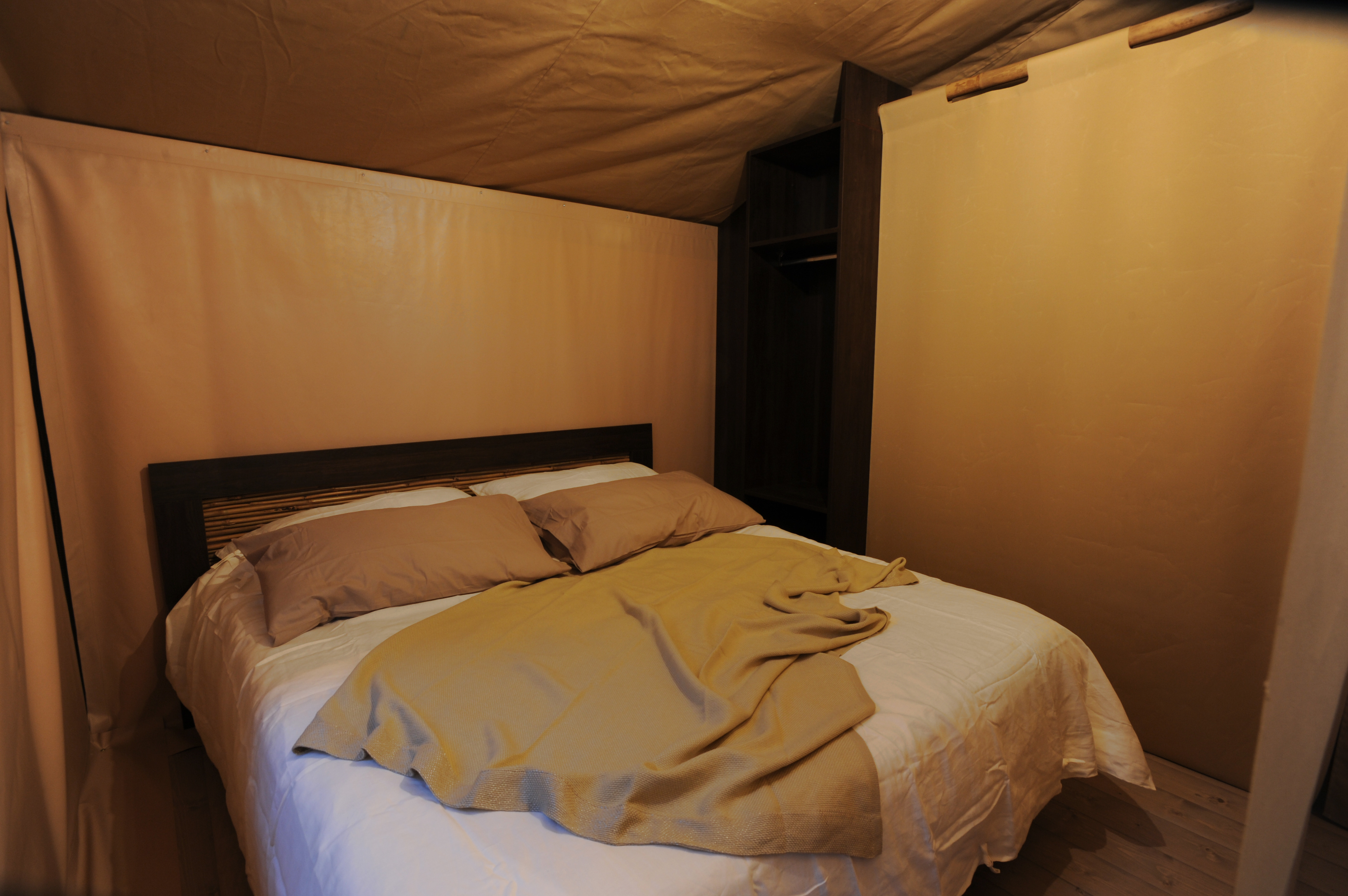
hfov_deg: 93.3
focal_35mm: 17
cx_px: 674
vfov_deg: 70.4
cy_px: 448
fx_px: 636
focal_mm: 17
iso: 320
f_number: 11
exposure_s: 1/1.3
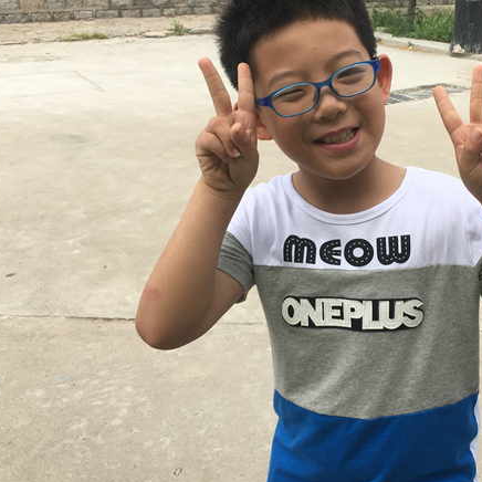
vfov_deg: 36.0
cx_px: 373
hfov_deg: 35.1
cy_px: 217
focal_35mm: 47
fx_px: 740
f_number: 2.2
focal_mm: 4.15
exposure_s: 1/1350
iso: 25
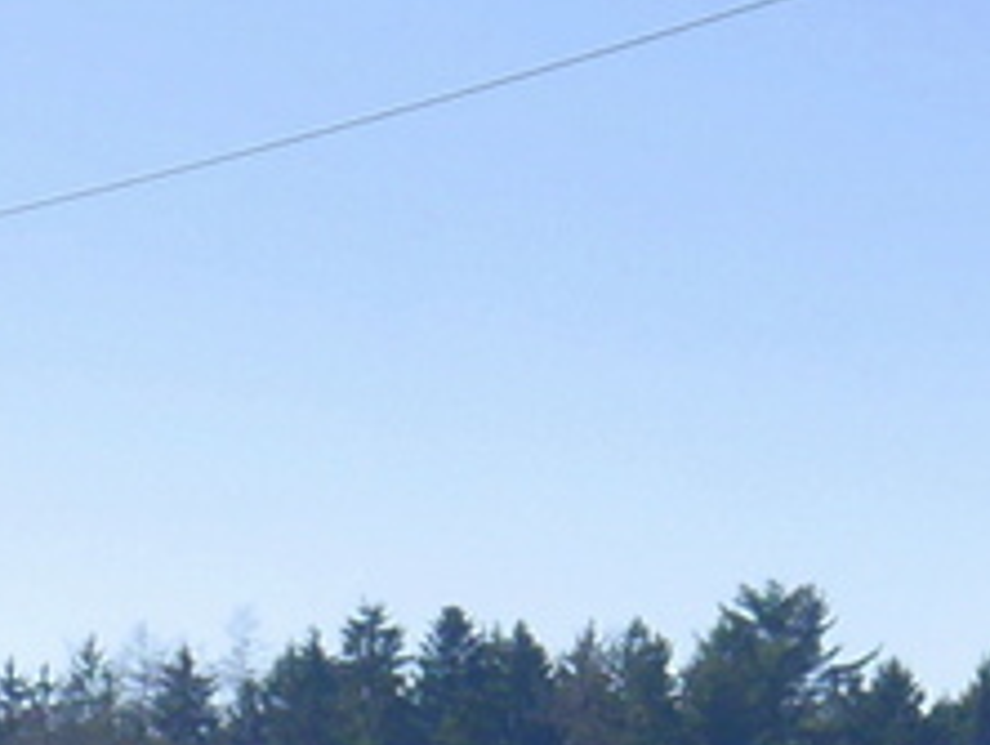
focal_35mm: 218
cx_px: -513
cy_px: 734
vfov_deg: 6.8
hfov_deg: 8.8
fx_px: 6241
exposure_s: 1/400
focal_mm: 22
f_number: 8
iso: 160
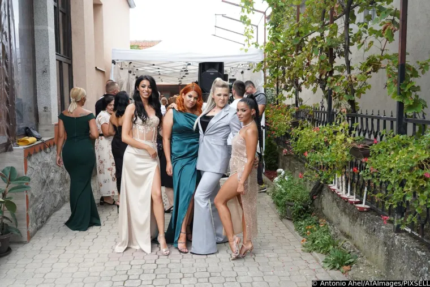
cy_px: 144
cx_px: 215
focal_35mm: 36
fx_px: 430
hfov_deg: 53.1
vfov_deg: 36.9
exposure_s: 1/4000
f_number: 4
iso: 3200
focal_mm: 36
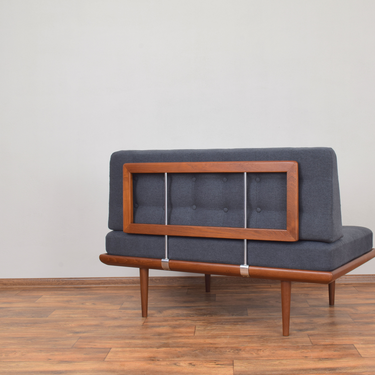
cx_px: 235
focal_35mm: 49
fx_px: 596
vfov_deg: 34.9
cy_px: 187
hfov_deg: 34.7
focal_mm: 25
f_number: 16
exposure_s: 1
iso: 100
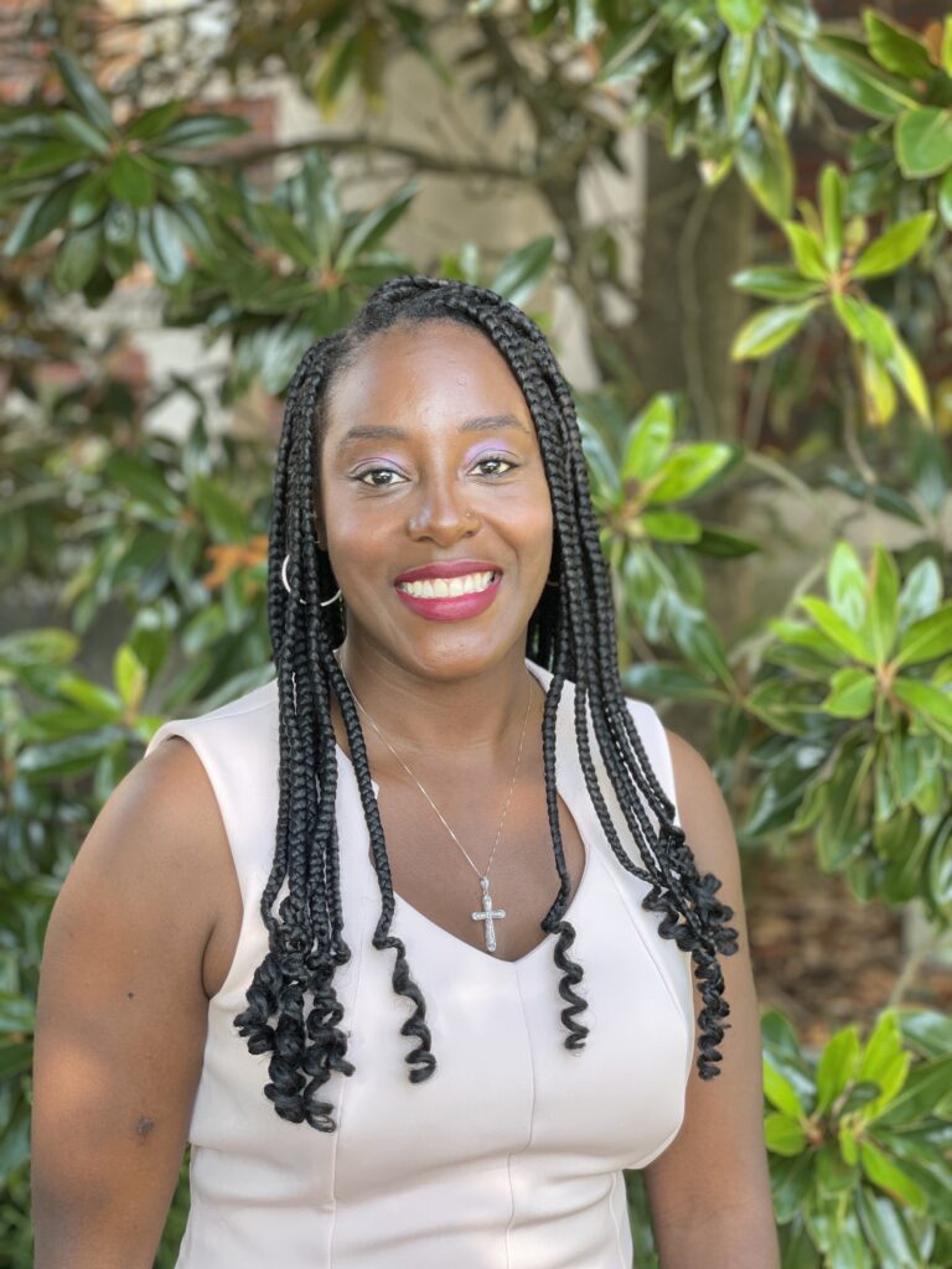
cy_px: 634
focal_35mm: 52
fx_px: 1907
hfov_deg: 28.0
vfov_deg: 36.8
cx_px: 476
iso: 50
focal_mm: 6
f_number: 2
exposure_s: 1/122
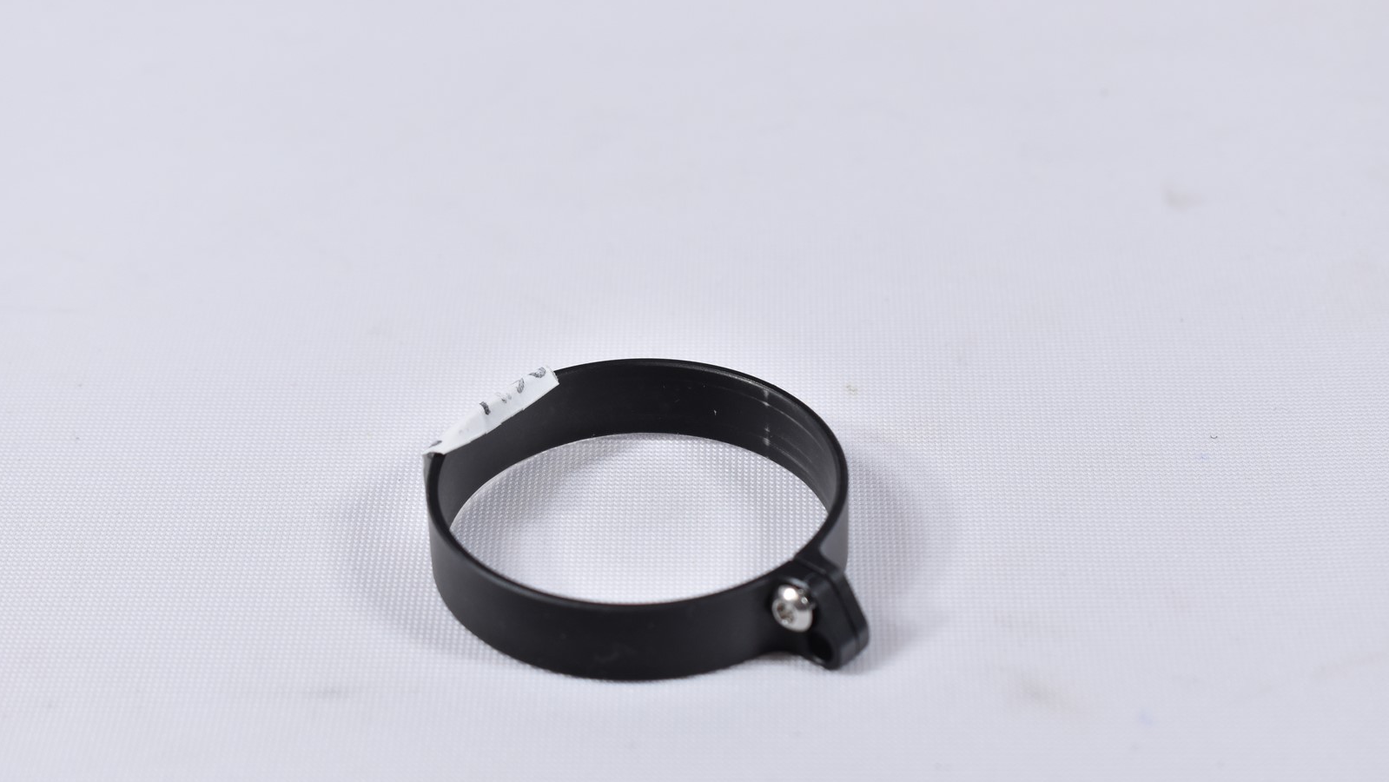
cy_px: 454
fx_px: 3224
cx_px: 696
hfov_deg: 24.3
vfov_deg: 13.8
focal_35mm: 88
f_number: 5.6
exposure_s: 1/60
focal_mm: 55
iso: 640
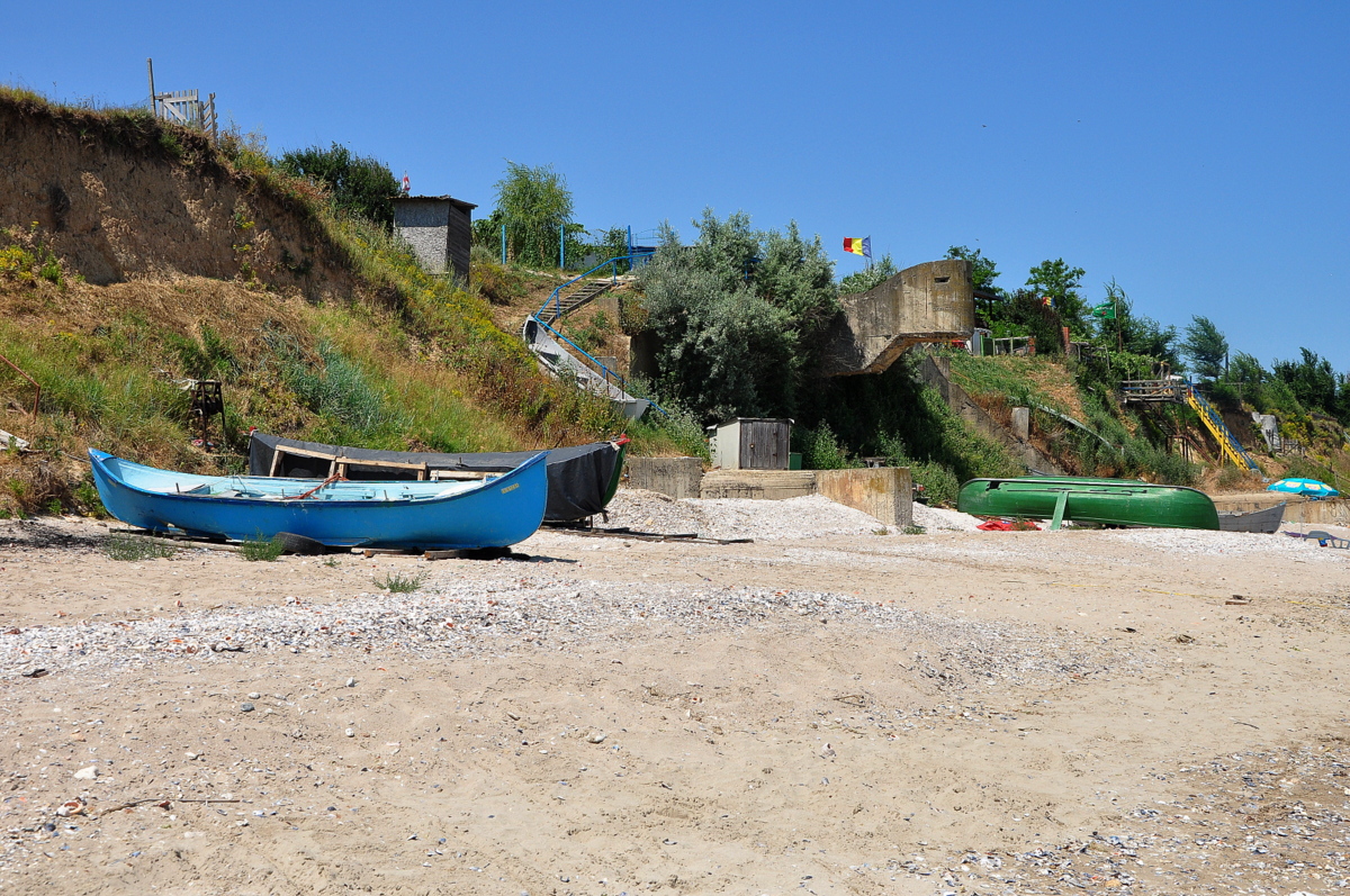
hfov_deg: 43.7
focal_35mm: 45
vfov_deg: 29.8
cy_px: 448
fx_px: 1685
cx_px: 675
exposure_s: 1/500
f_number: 11
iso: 400
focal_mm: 30
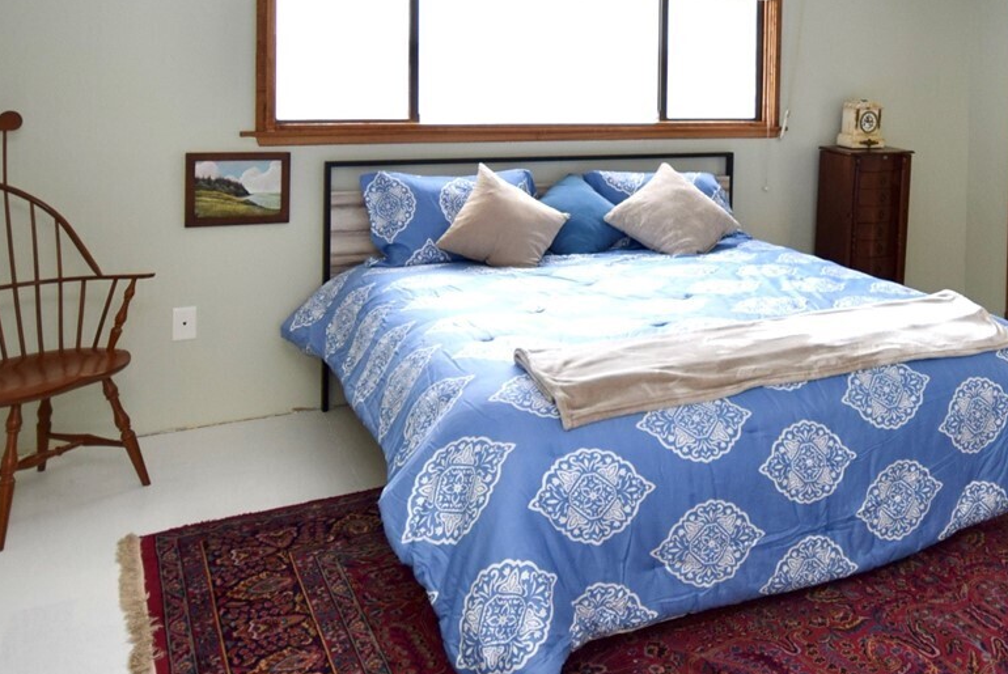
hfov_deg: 54.3
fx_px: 925
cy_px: 105
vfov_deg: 38.1
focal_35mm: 33
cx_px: 766
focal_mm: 10
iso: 400
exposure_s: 1/80
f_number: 4.5
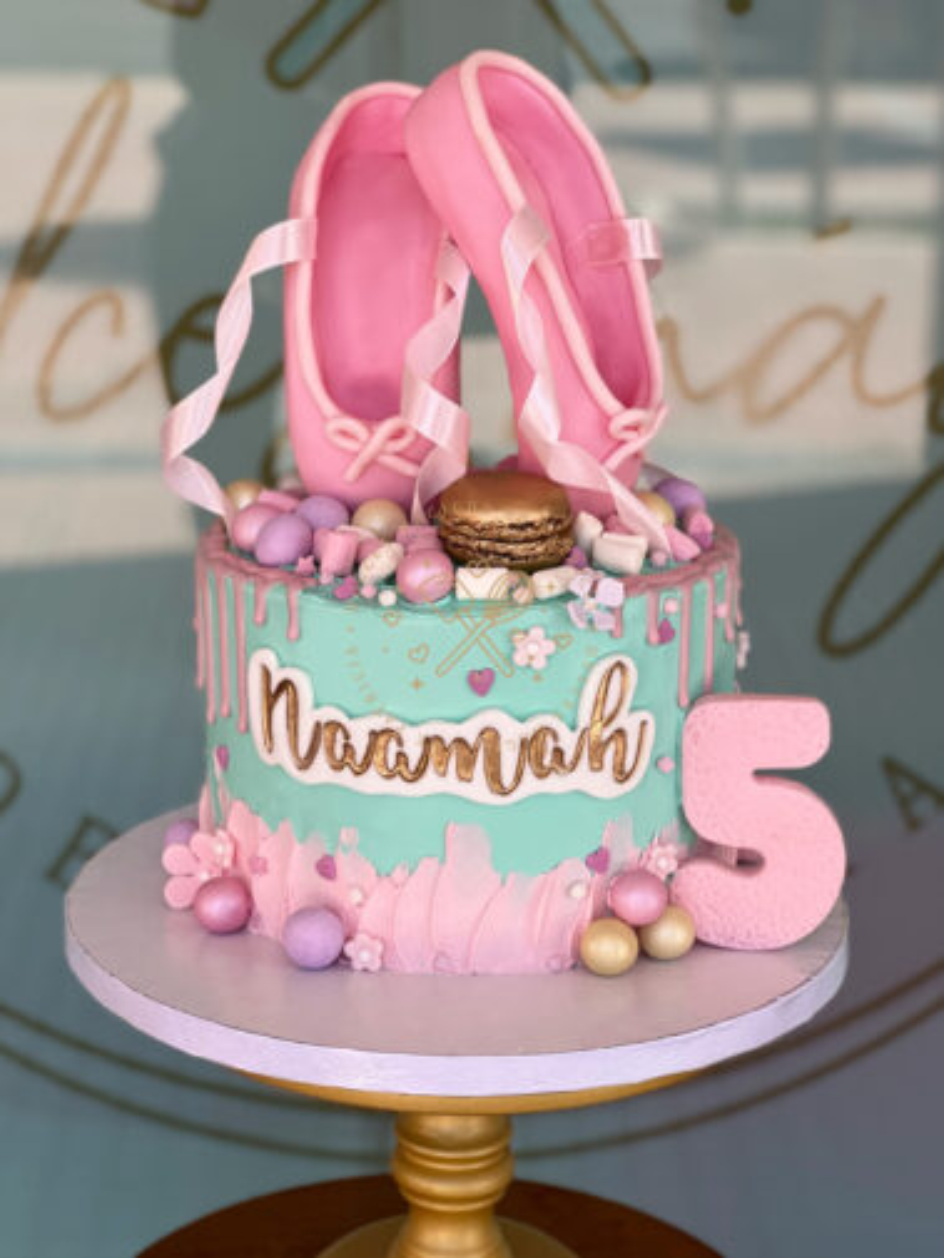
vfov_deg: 25.3
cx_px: 472
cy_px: 629
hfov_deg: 19.1
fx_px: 2799
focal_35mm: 77
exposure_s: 1/121
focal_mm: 9
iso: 32
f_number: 2.8
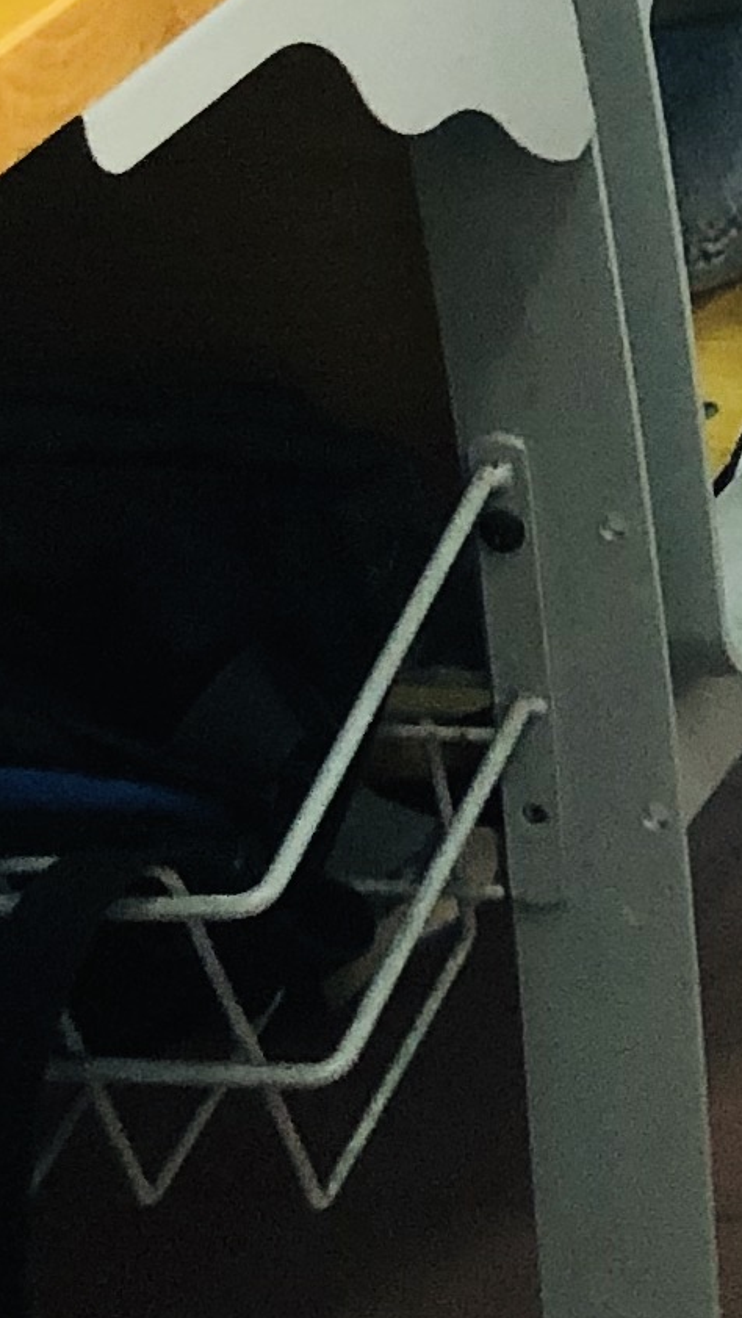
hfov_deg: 7.6
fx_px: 5104
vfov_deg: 13.6
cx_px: 1927
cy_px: -805
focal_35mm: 146
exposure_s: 1/15
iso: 50
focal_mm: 3.99
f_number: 1.8
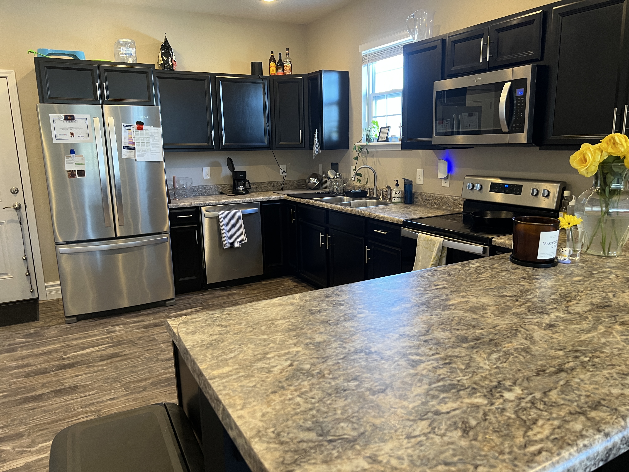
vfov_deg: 53.1
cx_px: 314
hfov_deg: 67.3
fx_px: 472
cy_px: 236
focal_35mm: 26
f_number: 1.5
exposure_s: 1/60
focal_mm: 5.7
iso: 160
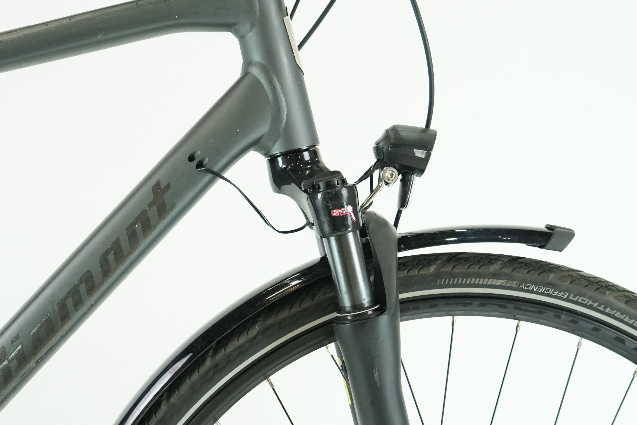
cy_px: 245
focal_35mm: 56
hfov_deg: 35.6
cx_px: 310
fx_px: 991
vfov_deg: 24.2
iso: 2500
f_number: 5.6
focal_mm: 34
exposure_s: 1/200
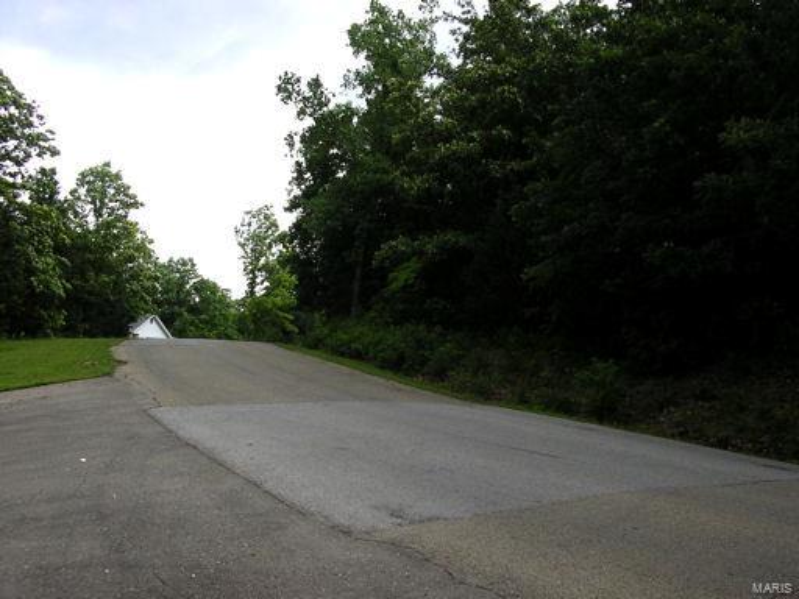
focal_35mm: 38
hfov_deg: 49.0
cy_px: 300
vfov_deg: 37.7
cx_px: 400
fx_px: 877
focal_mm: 5.8
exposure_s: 1/320
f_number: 4.1
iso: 64
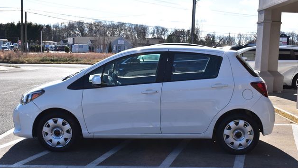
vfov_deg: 24.9
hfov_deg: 42.9
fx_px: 379
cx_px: 148
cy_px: 101
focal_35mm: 48
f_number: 11
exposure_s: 1/500
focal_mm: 30
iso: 400
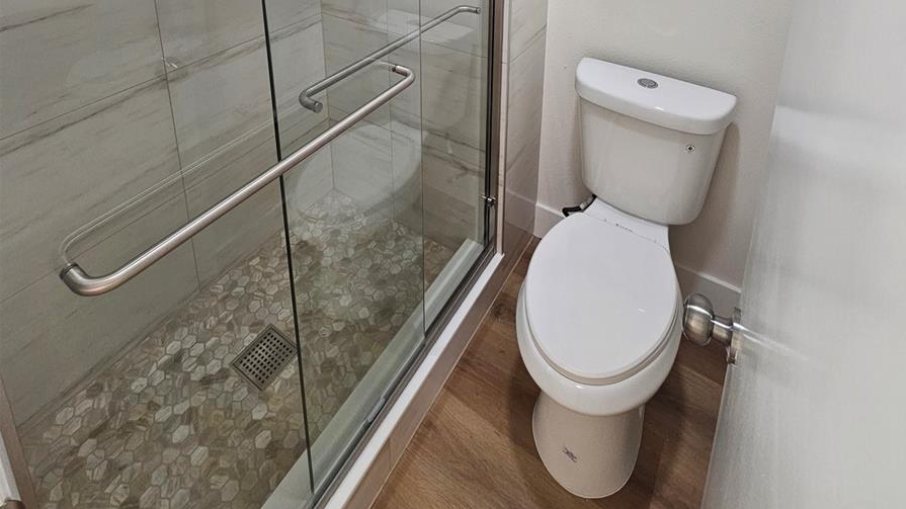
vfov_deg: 45.2
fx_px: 456
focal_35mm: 19
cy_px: -40
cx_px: 455
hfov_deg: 89.6
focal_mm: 2.2
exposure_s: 1/60
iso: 125
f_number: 2.2
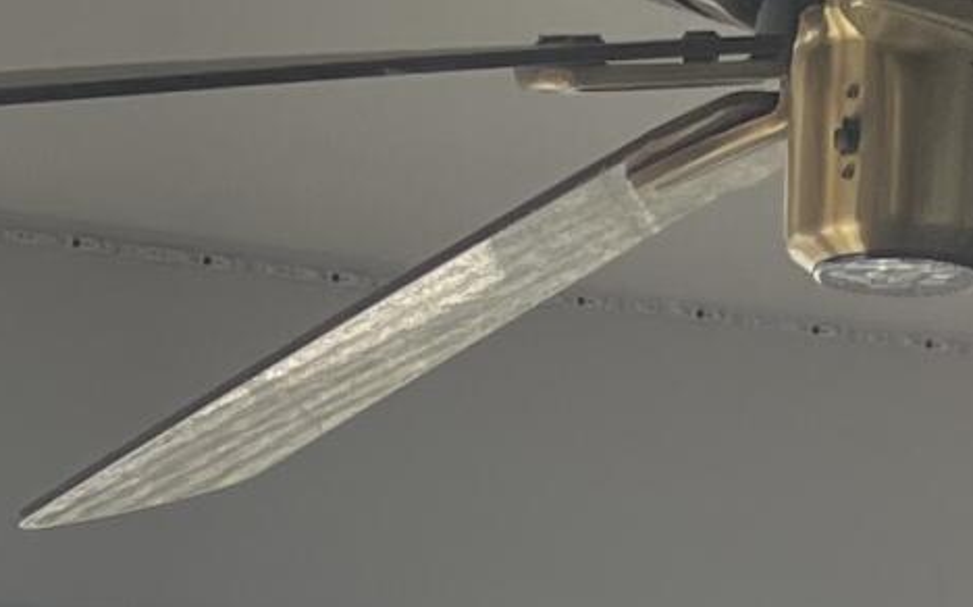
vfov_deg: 6.5
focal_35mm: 170
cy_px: 2237
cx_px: 514
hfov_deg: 12.3
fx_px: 4506
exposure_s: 1/121
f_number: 1.6
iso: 50
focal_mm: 5.1
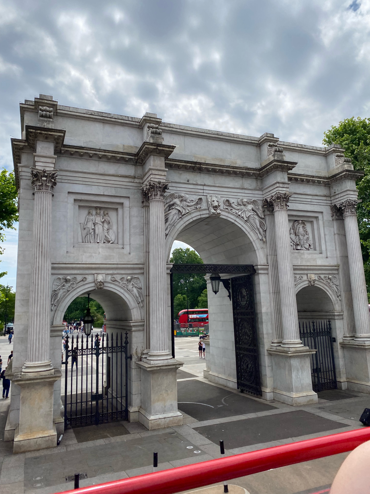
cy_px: 247
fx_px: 371
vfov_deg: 67.3
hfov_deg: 53.1
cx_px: 185
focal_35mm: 26
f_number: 1.8
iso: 32
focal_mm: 4.25
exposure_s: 1/4115
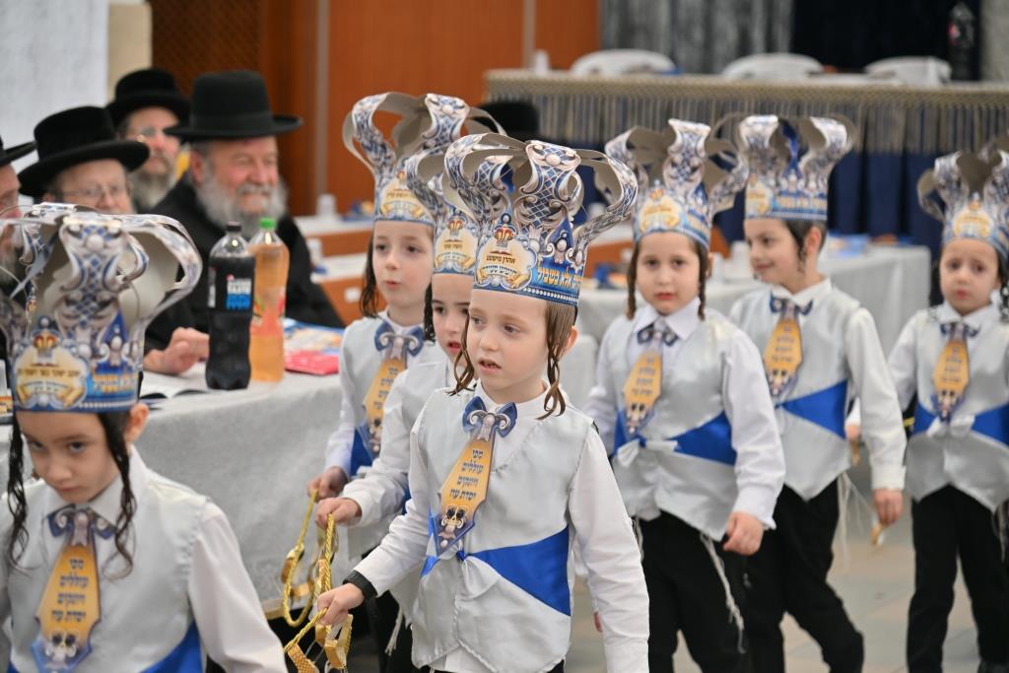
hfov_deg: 17.1
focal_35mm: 120
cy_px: 336
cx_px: 504
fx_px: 3364
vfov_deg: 11.4
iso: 125
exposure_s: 1/160
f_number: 4
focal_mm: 120
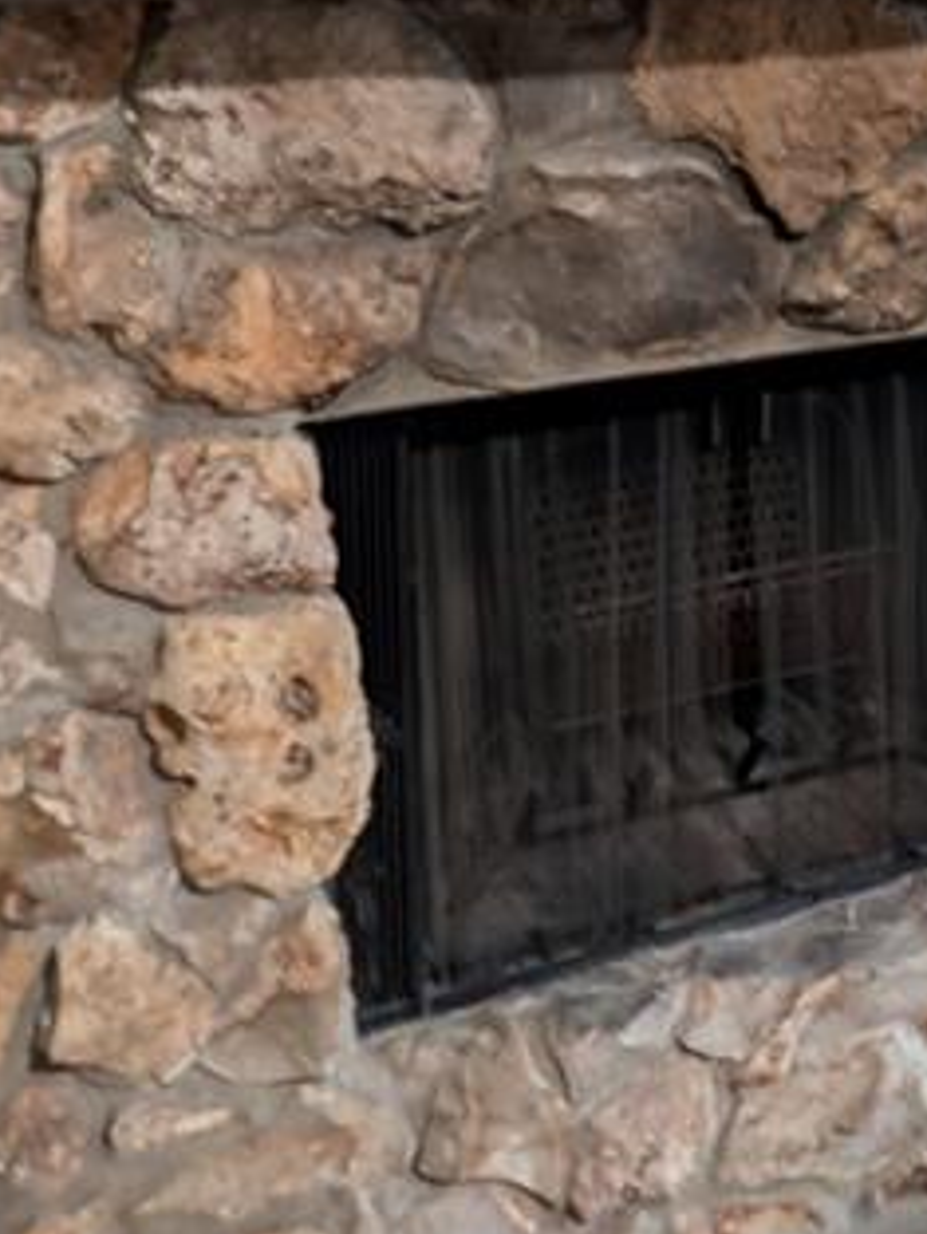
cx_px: 858
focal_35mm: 46
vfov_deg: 37.5
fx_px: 1641
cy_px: 47
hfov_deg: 30.0
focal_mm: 2.02
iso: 70
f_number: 1.7
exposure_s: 1/5
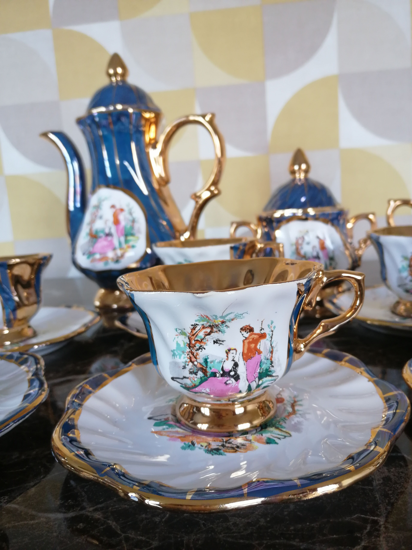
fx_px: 428
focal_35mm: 27
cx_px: 206
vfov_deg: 65.3
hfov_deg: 51.4
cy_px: 275
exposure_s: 1/50
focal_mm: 3.95
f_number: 1.8
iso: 125
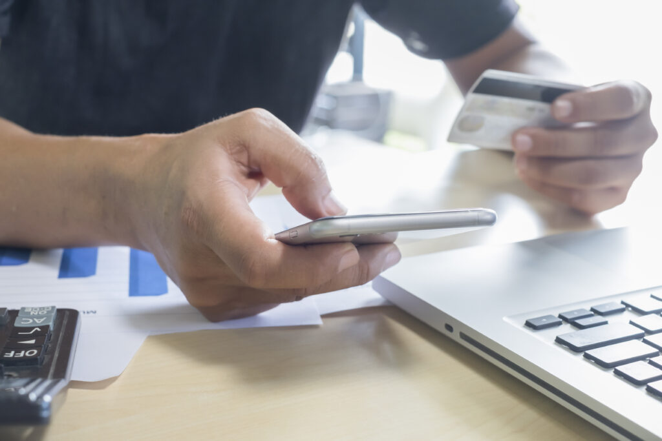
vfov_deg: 25.5
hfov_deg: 37.5
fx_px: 975
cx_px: 331
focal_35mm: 53
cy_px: 220
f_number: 5.6
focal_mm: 35
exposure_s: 1/40
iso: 640
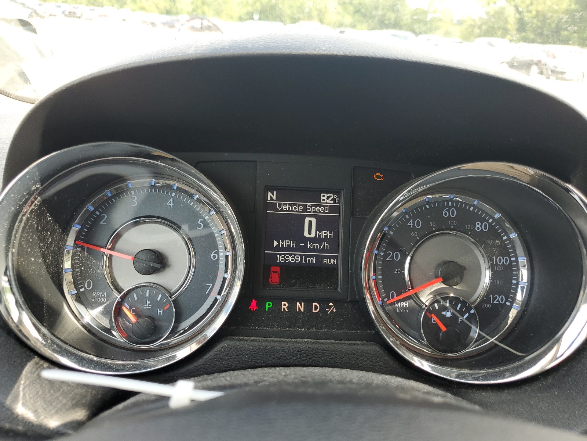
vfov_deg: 53.1
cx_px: 294
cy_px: 220
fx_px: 441
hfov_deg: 67.3
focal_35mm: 26
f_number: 1.5
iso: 50
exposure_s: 1/208
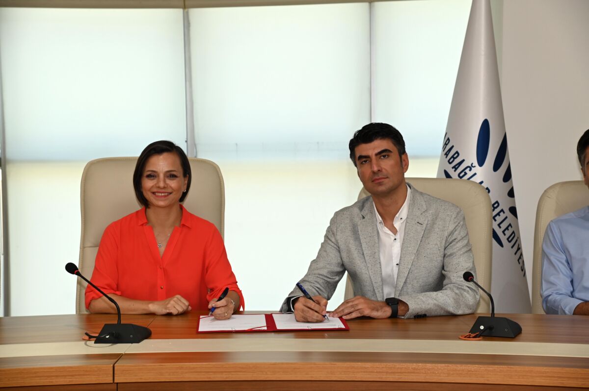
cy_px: 196
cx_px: 294
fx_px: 1275
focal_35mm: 78
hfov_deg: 26.0
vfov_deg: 17.5
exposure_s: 1/80
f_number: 7.1
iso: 800
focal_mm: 78
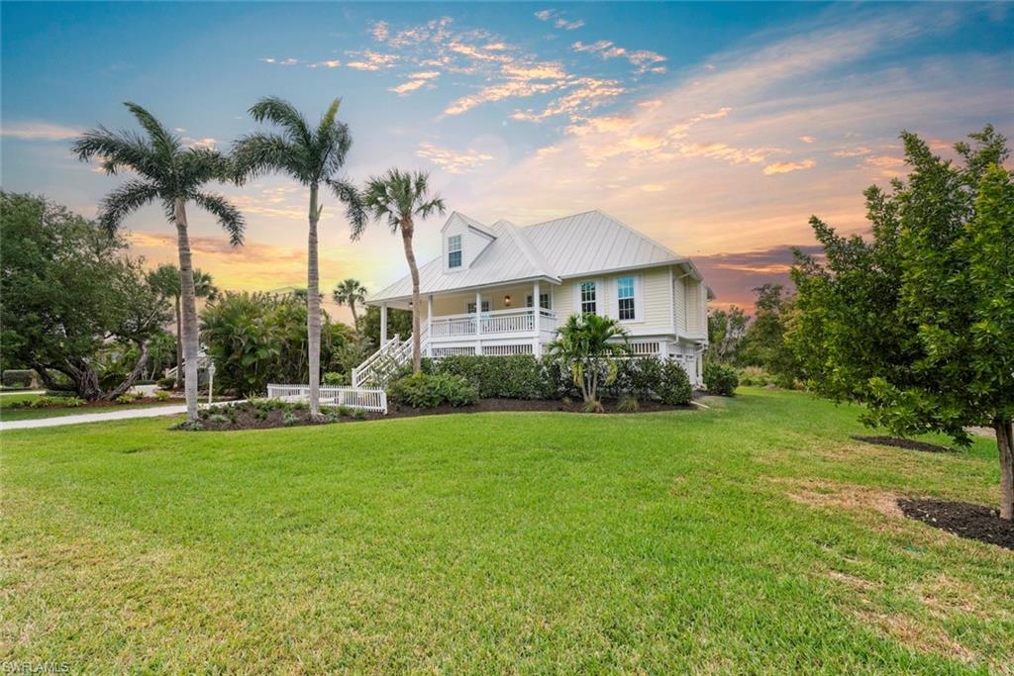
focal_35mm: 14
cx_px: 507
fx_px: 394
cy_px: 338
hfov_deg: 104.2
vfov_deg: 81.2
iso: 800
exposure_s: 1/640
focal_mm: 14
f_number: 11
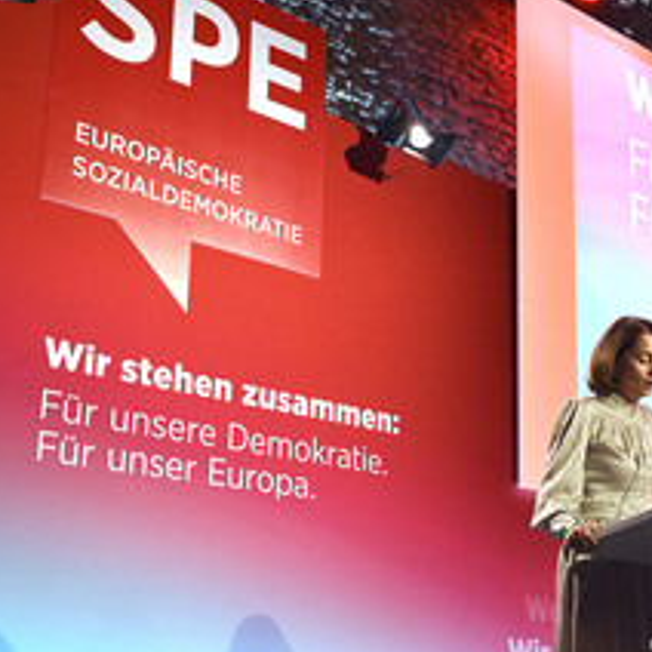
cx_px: 570
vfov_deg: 29.9
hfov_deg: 29.0
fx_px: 1213
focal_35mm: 57
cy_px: 440
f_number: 5
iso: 4000
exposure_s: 1/250
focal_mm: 31.5
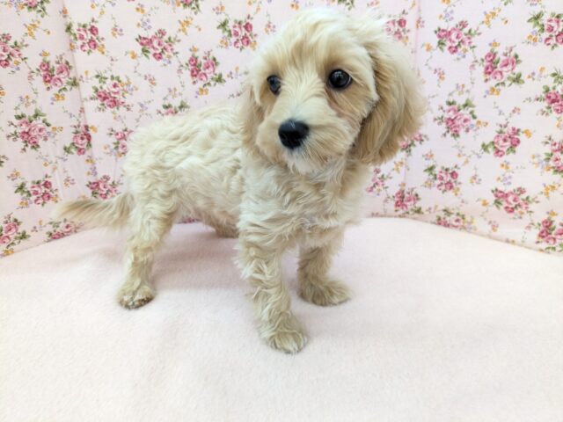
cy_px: 211
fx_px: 439
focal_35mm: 27
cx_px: 282
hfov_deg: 65.3
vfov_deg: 51.4
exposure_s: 1/99.9
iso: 157
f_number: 1.73
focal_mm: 4.38
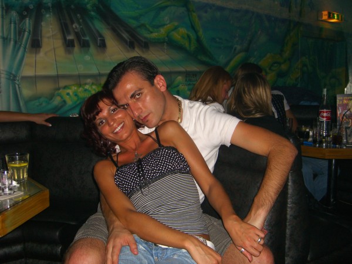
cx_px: 176
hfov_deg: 49.0
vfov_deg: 37.7
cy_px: 132
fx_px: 386
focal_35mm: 38
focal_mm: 7.9
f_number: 2.8
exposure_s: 1/60
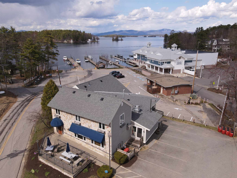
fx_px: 164
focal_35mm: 24
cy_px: 89
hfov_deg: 71.6
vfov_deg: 56.8
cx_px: 118
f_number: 2.8
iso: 100
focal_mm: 4.5
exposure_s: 1/50
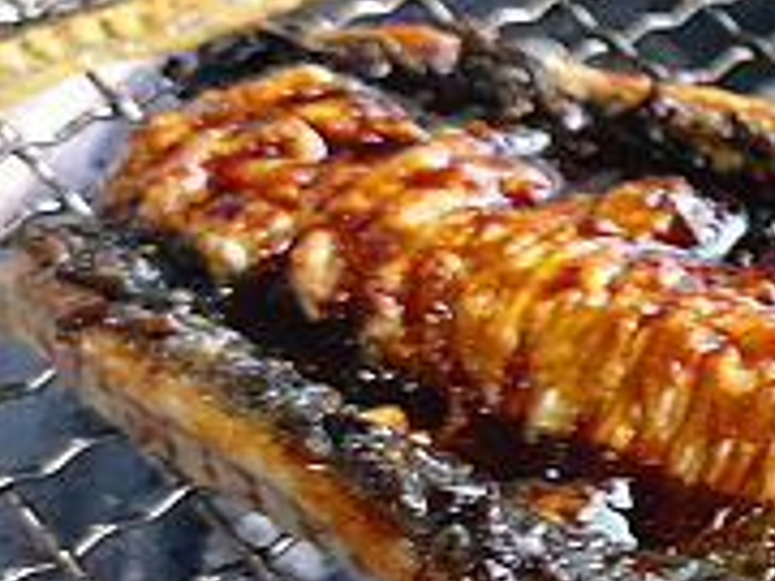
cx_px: 1231
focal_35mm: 89
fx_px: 1993
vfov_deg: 16.5
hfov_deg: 18.8
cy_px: 456
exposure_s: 1/50
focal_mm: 4.58
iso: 125
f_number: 2
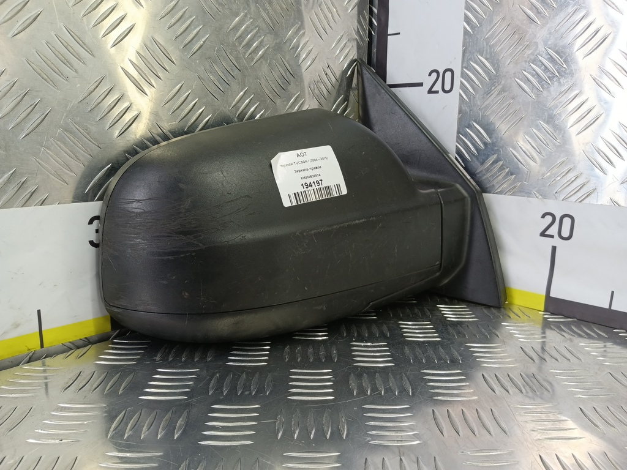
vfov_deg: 58.9
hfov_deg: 73.9
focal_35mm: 23
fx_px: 417
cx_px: 314
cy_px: 235
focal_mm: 4.11
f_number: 1.6
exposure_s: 1/50
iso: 185
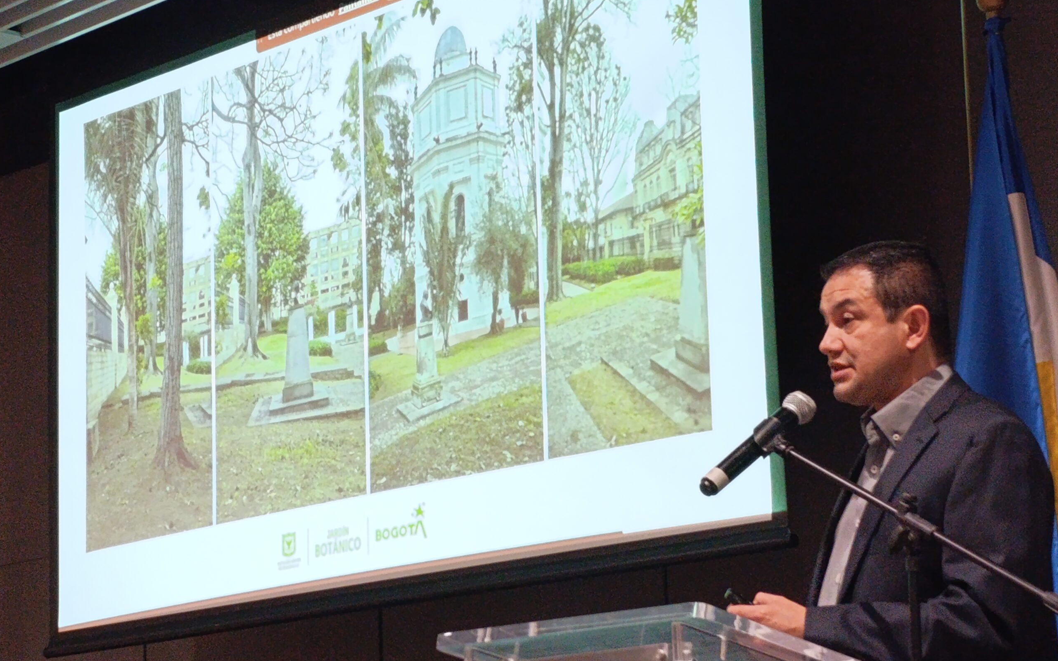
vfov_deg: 13.4
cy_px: 351
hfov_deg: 21.2
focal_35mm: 98
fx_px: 2826
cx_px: 529
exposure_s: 1/60
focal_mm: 6.14
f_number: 1.6
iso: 1250
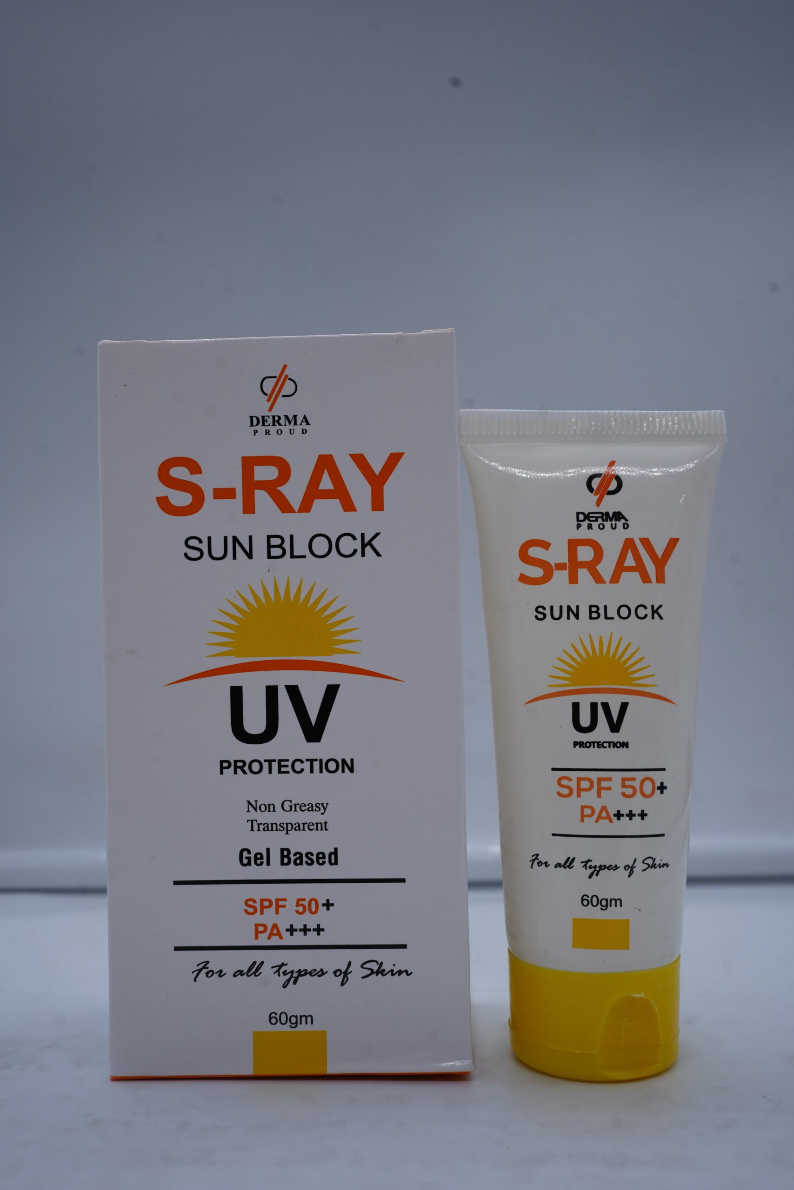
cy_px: 595
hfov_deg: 37.9
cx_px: 397
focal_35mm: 35
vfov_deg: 54.4
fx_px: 1158
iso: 250
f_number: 8
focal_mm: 35
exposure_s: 1/100
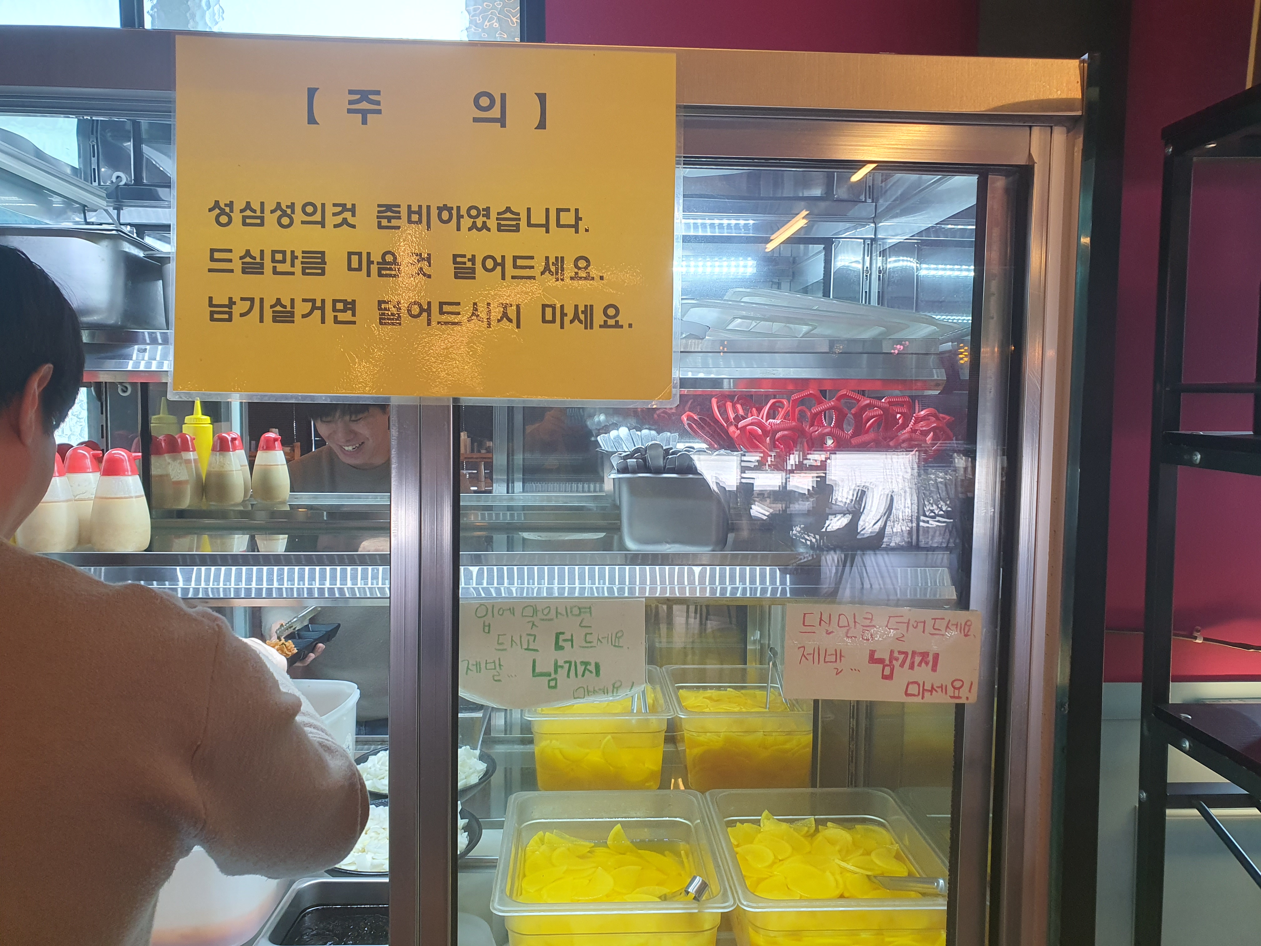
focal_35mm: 26
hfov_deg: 67.3
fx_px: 947
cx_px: 630
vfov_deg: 53.1
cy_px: 473
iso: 125
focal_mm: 4.3
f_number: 2.4
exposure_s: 1/120
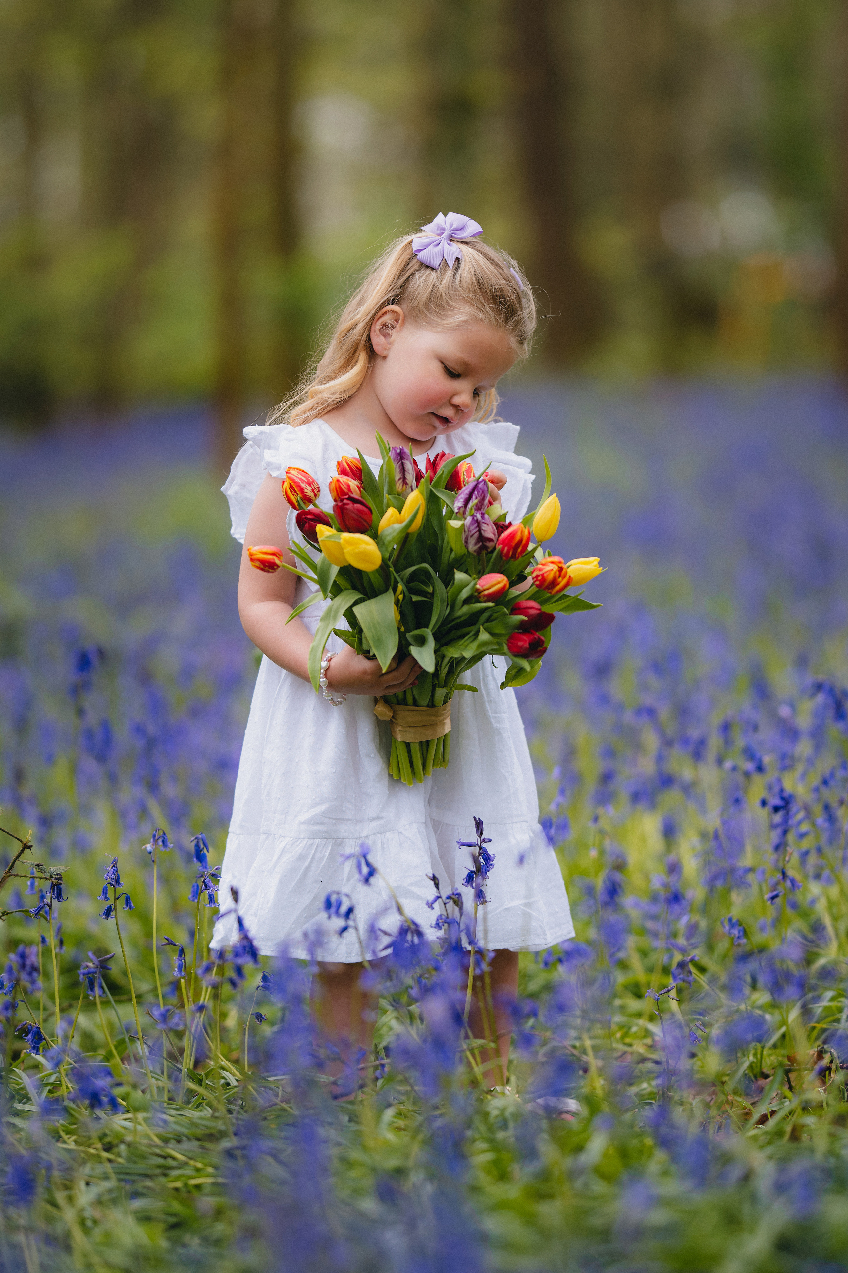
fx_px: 4770
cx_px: 424
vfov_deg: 15.2
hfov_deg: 10.2
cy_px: 636
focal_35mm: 135
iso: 100
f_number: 1.8
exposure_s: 1/400
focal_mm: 135
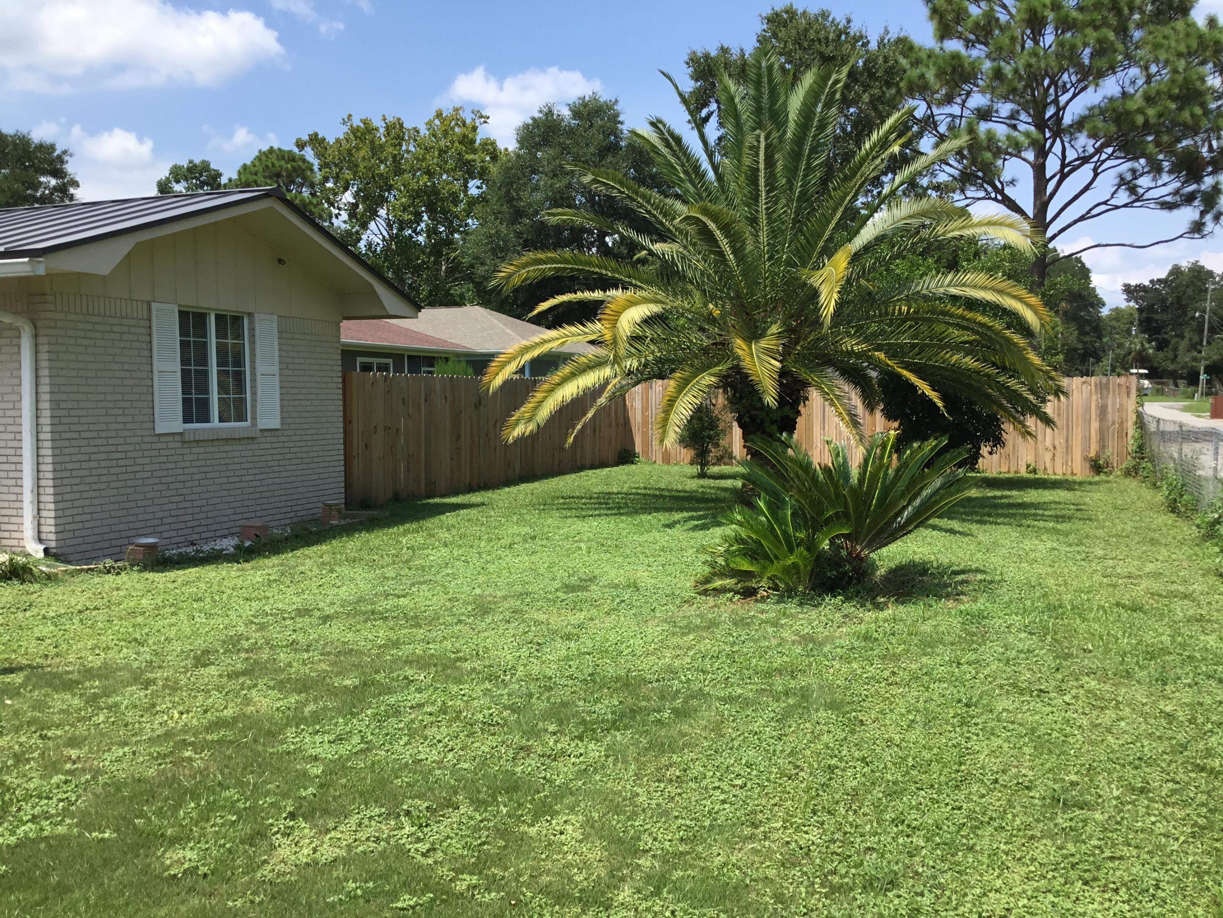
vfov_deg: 45.4
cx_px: 612
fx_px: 1095
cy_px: 459
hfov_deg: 58.4
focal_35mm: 31
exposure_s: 1/1148
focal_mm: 3.3
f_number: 2.4
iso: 25
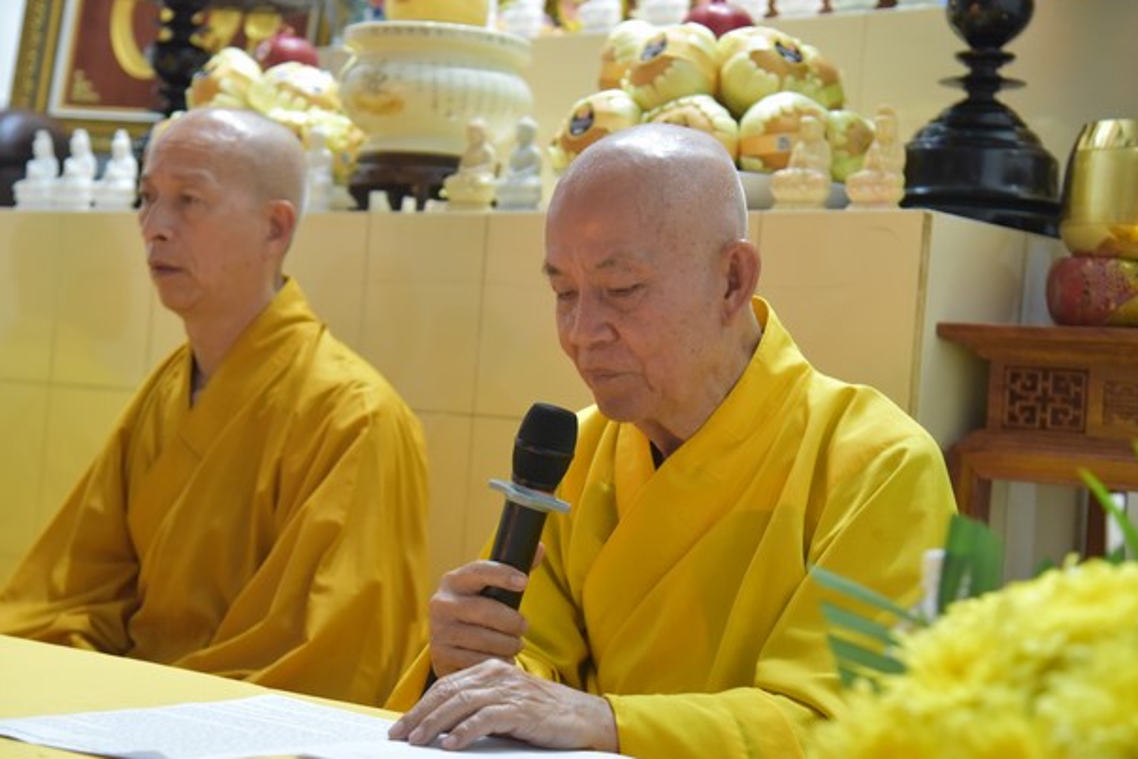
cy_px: 380
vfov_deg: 19.2
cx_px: 550
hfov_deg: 28.4
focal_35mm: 71
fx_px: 2245
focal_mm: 66
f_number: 4
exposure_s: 1/125
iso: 6400
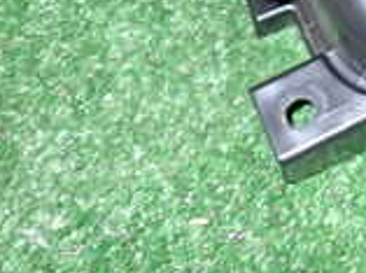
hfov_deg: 14.7
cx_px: 683
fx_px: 1213
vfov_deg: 11.7
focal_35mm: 115
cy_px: -238
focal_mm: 5.4
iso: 640
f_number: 6.3
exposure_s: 1/30
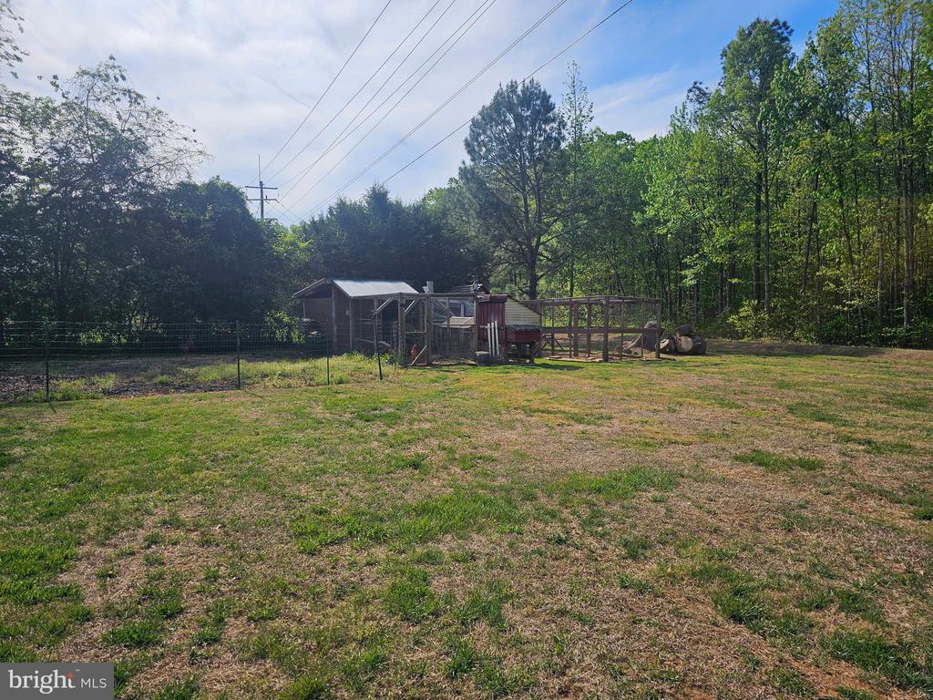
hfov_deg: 73.9
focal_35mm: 23
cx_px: 466
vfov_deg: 58.9
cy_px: 350
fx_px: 620
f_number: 1.7
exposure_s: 1/1024
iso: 10
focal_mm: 6.3
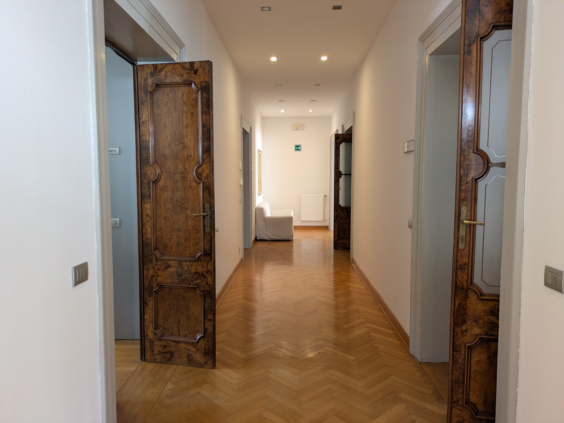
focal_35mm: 25
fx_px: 407
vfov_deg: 54.9
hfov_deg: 69.4
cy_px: 212
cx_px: 282
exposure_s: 1/25
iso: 192
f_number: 1.89
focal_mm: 5.43
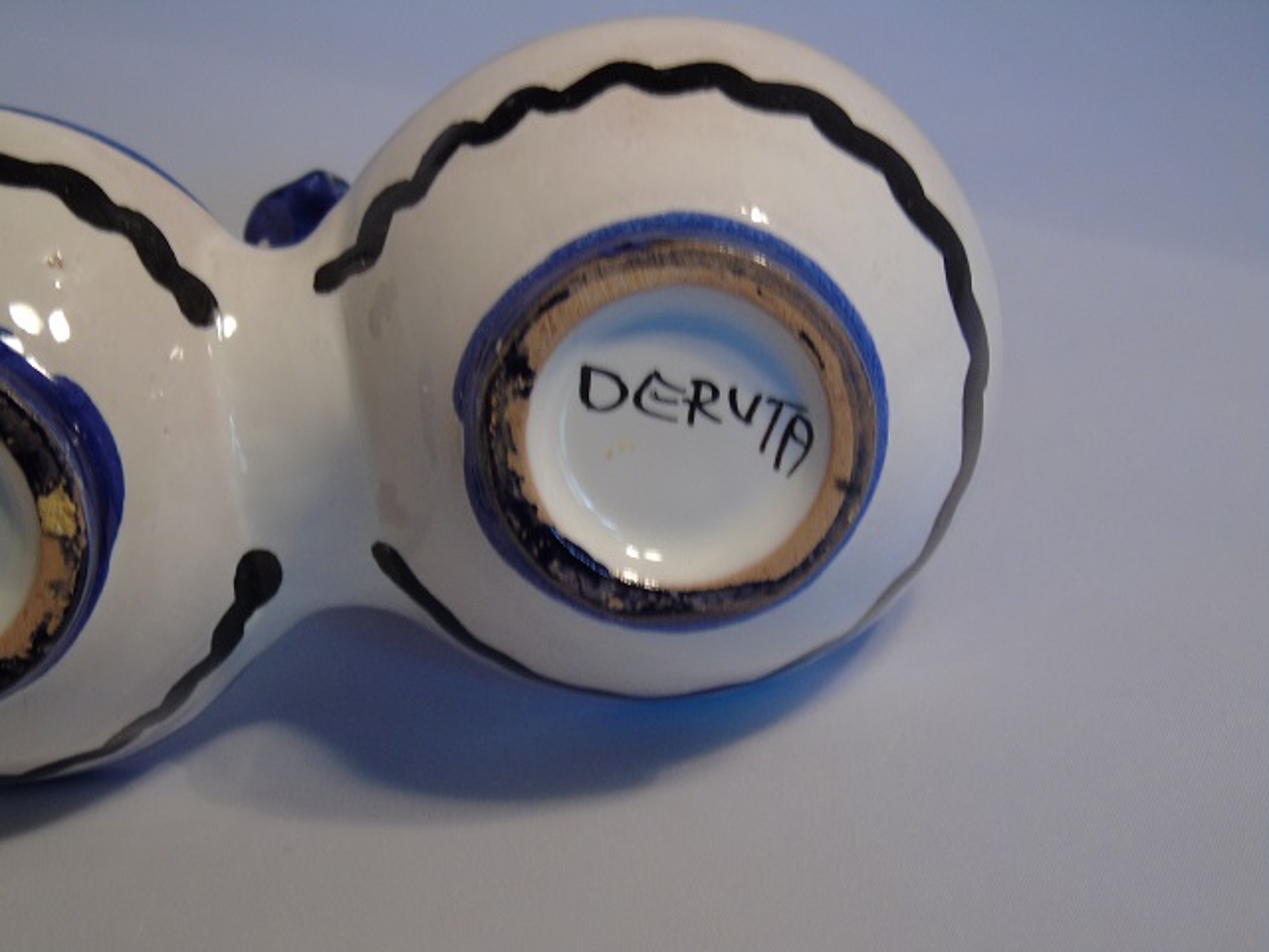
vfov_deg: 23.7
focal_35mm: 62
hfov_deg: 31.2
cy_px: 476
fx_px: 2273
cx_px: 634
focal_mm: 11
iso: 100
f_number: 4.5
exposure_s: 1/30
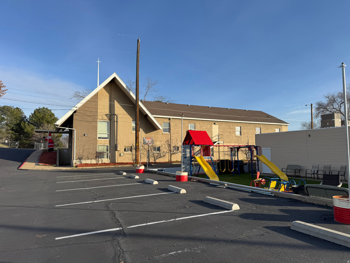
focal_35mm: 24
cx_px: 175
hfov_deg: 71.6
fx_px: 243
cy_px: 132
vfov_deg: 56.8
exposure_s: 1/3413
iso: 80
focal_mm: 6.76
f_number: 1.78
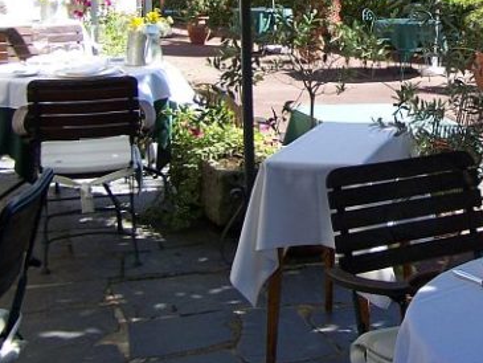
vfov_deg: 17.9
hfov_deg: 23.5
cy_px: -16
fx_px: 1117
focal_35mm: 80
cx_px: 463
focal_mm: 6.3
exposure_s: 1/350
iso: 80
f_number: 2.8
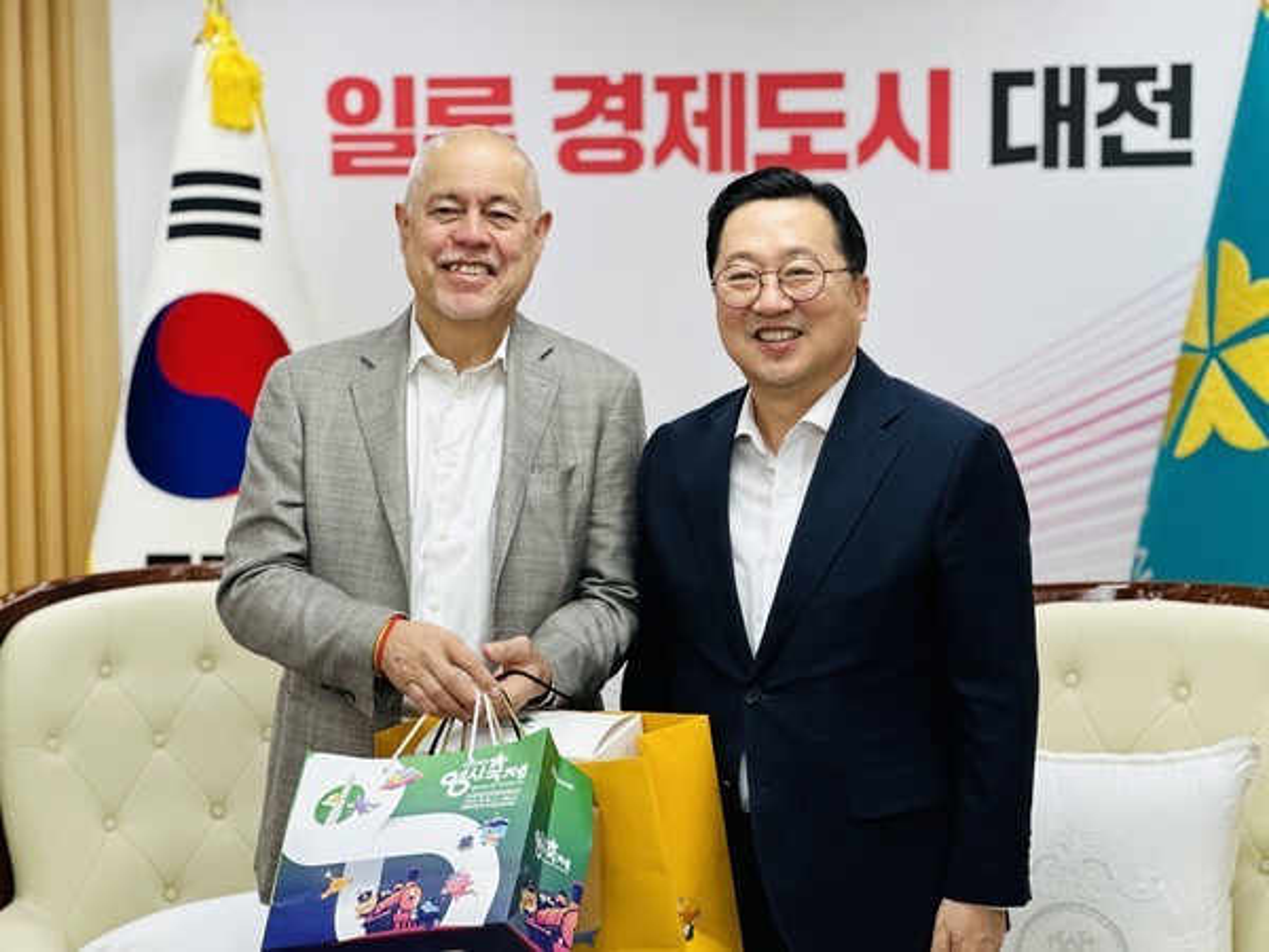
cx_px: 634
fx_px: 2823
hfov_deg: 25.3
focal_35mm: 77
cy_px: 476
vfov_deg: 19.1
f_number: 2.8
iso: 200
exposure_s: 1/120
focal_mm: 9
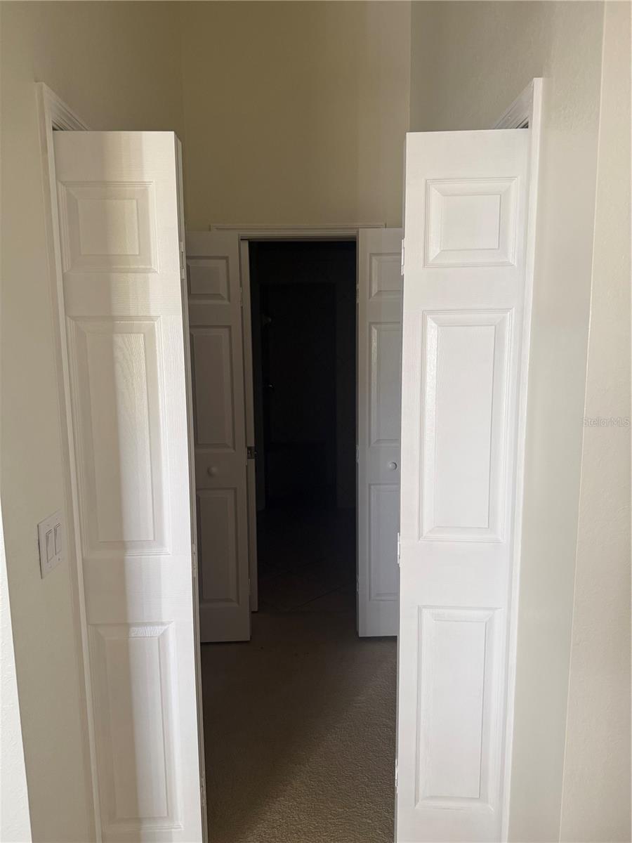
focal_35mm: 24
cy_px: 422
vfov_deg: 71.6
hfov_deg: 56.8
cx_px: 316
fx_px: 584
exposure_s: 1/66
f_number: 1.78
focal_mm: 6.76
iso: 200
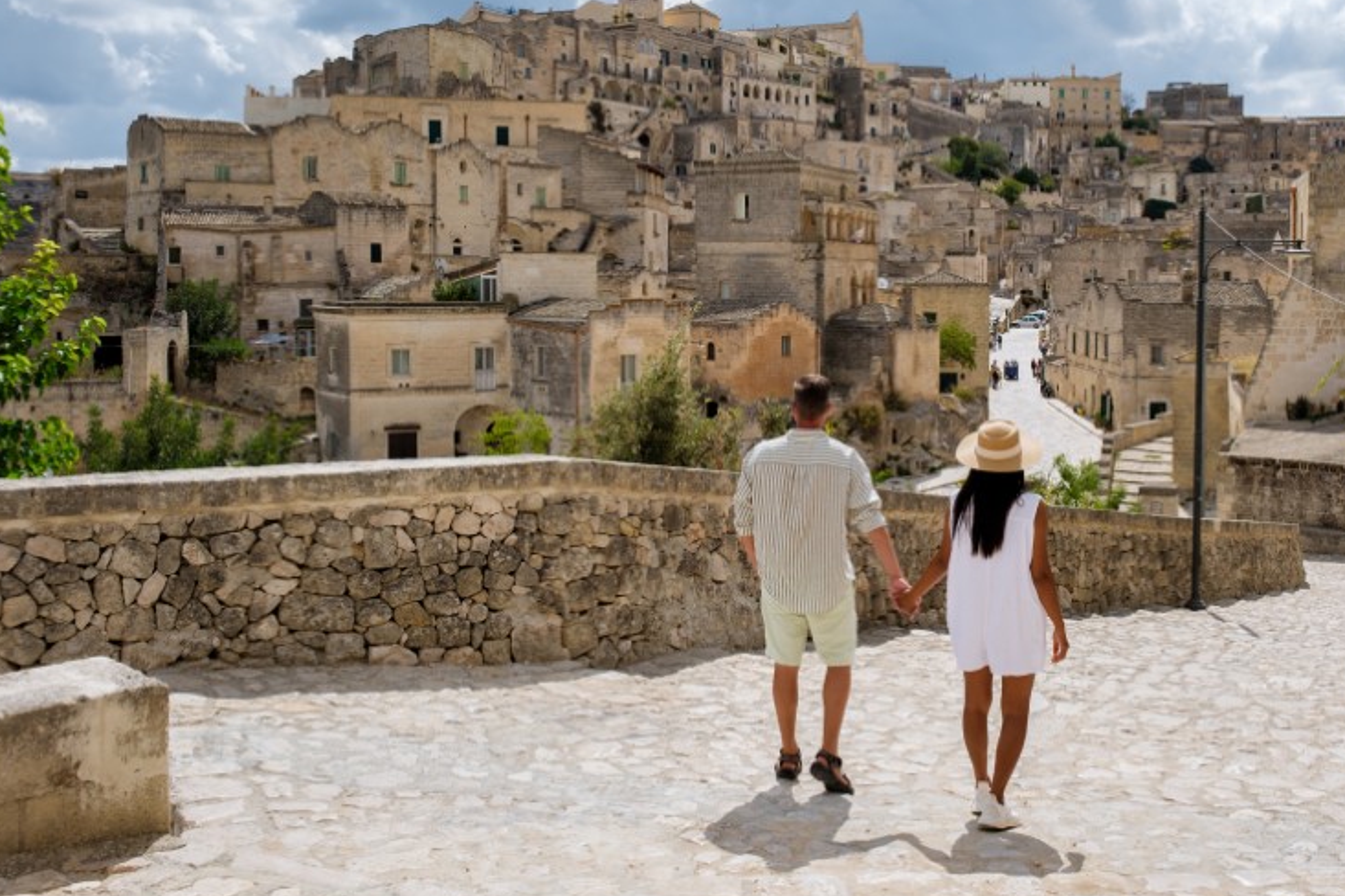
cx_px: 782
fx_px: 1419
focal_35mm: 38
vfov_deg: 34.8
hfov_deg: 50.5
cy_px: 332
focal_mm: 19.4
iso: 125
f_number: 5.6
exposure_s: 1/800
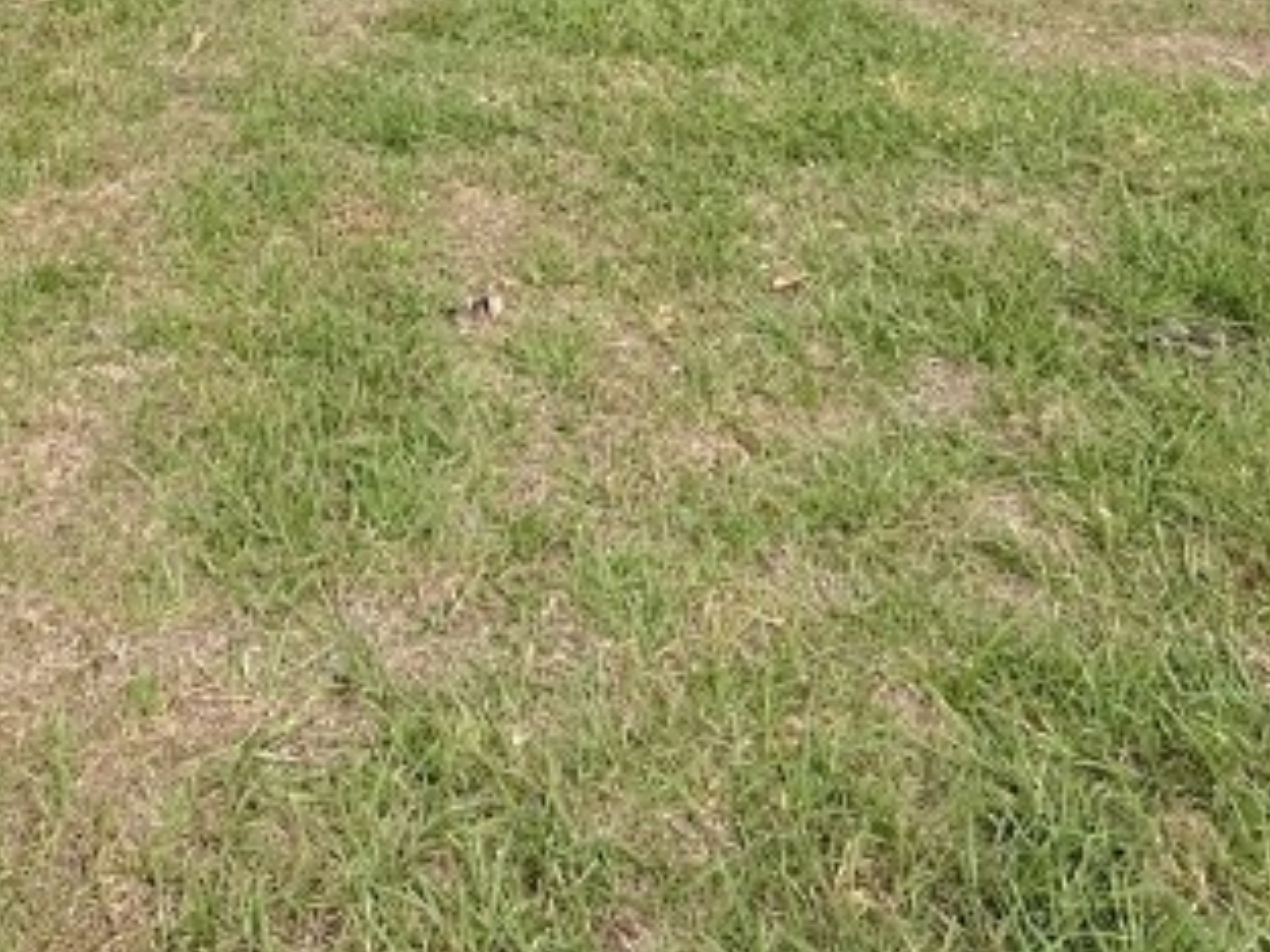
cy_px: -472
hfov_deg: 39.4
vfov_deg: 24.5
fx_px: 1688
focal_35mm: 46
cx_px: 232
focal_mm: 2.22
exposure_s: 1/1416
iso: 50
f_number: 2.2
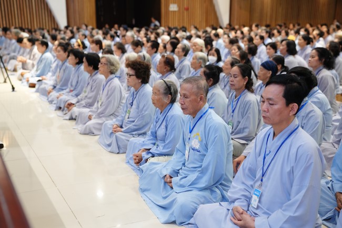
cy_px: 114
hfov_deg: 40.4
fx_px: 465
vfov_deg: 27.5
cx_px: 171
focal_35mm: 49
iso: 2000
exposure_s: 1/100
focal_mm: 49
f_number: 2.8
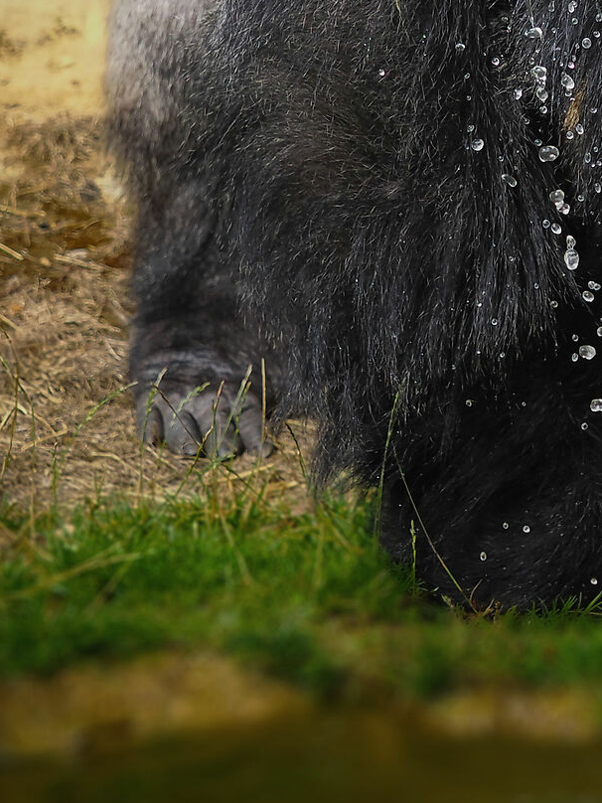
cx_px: 626
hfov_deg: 2.5
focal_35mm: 594
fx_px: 13774
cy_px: 19
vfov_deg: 3.3
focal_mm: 100
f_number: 2.8
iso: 320
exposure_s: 1/3200
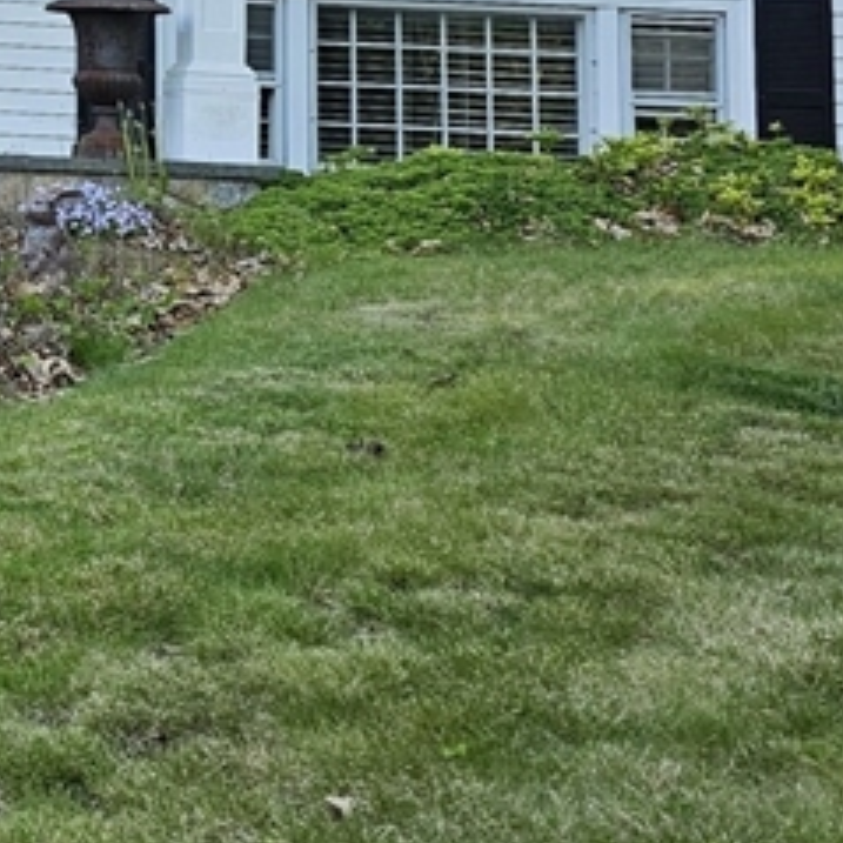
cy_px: -134
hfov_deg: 17.4
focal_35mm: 87
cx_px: -522
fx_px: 2397
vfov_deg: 19.0
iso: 25
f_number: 1.7
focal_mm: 6.3
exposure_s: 1/180
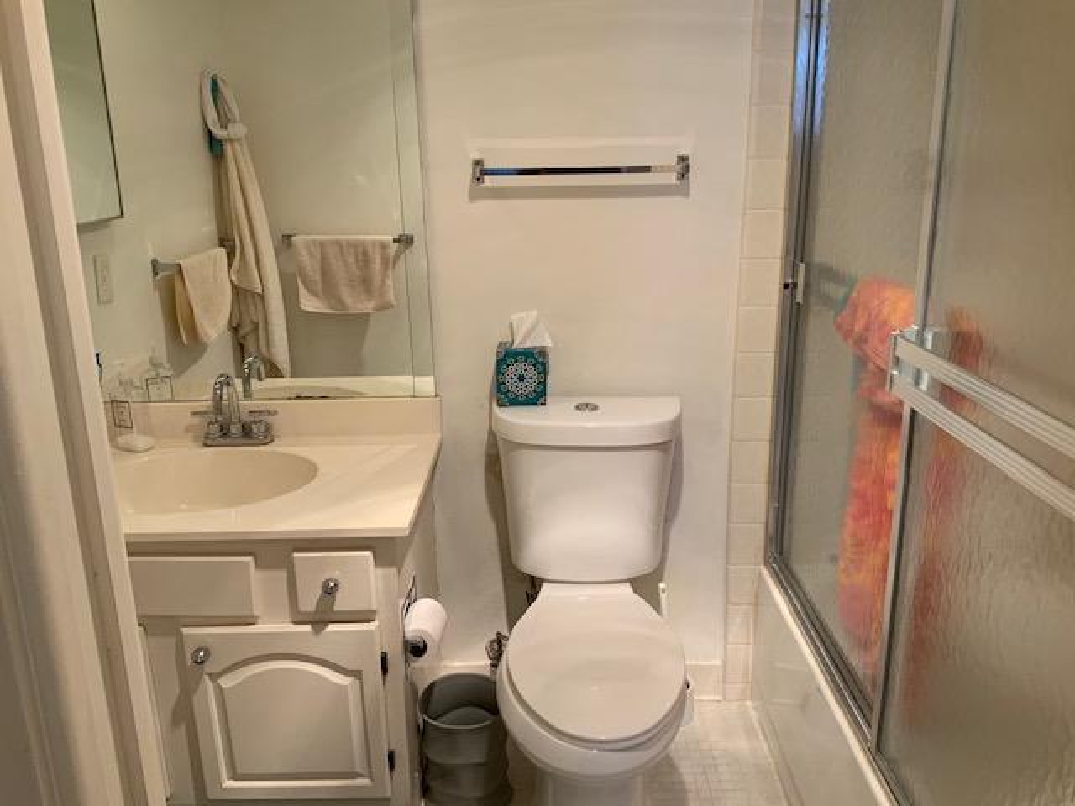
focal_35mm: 29
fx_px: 901
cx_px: 538
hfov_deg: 61.7
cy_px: 403
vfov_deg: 48.2
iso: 80
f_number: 1.8
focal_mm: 3
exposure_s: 1/60
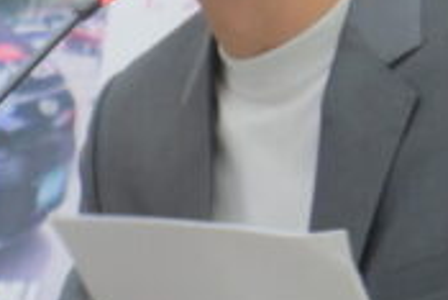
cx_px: 92
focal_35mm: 1360
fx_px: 16938
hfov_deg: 1.5
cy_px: 63
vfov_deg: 1.0
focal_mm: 155
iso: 2000
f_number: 2.8
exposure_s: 1/200
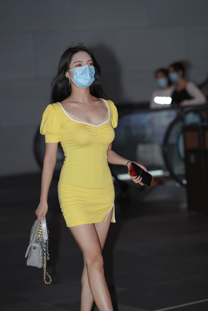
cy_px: 156
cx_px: 104
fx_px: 1170
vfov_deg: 15.2
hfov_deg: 10.2
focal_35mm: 135
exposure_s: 1/250
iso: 400
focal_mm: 135
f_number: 2.8
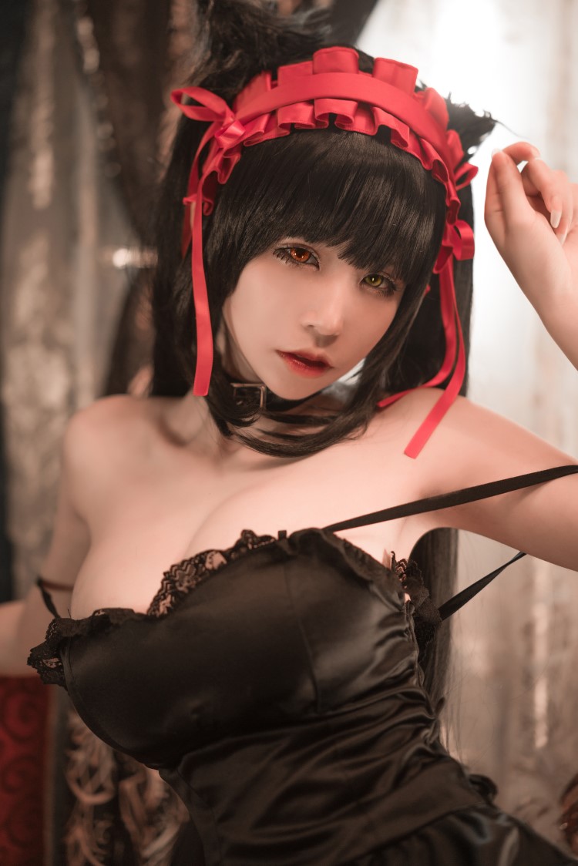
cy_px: 433
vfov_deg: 36.2
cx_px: 289
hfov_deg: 24.6
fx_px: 1324
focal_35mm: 55
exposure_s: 1/100
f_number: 1.8
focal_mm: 55
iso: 400
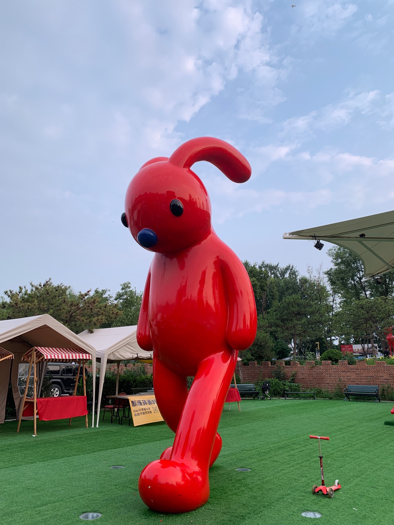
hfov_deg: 53.1
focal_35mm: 26
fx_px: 395
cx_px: 197
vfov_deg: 67.3
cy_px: 262
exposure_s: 1/122
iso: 32
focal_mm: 4.25
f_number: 1.8
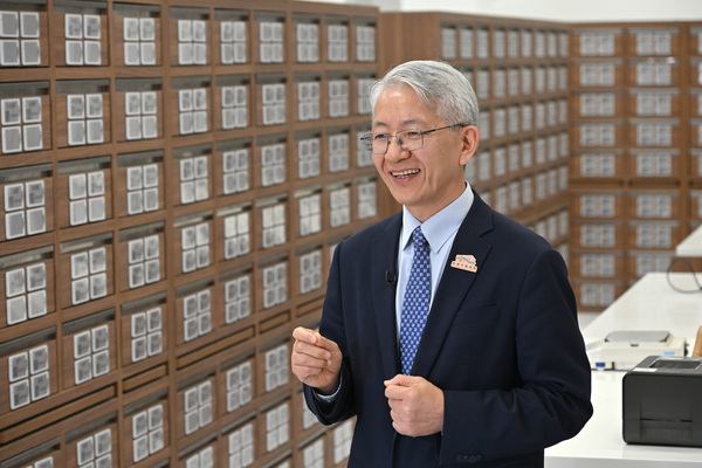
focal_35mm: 92
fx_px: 1794
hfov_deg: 22.1
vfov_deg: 14.9
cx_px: 351
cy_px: 234
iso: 1600
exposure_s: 1/160
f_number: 5
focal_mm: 92
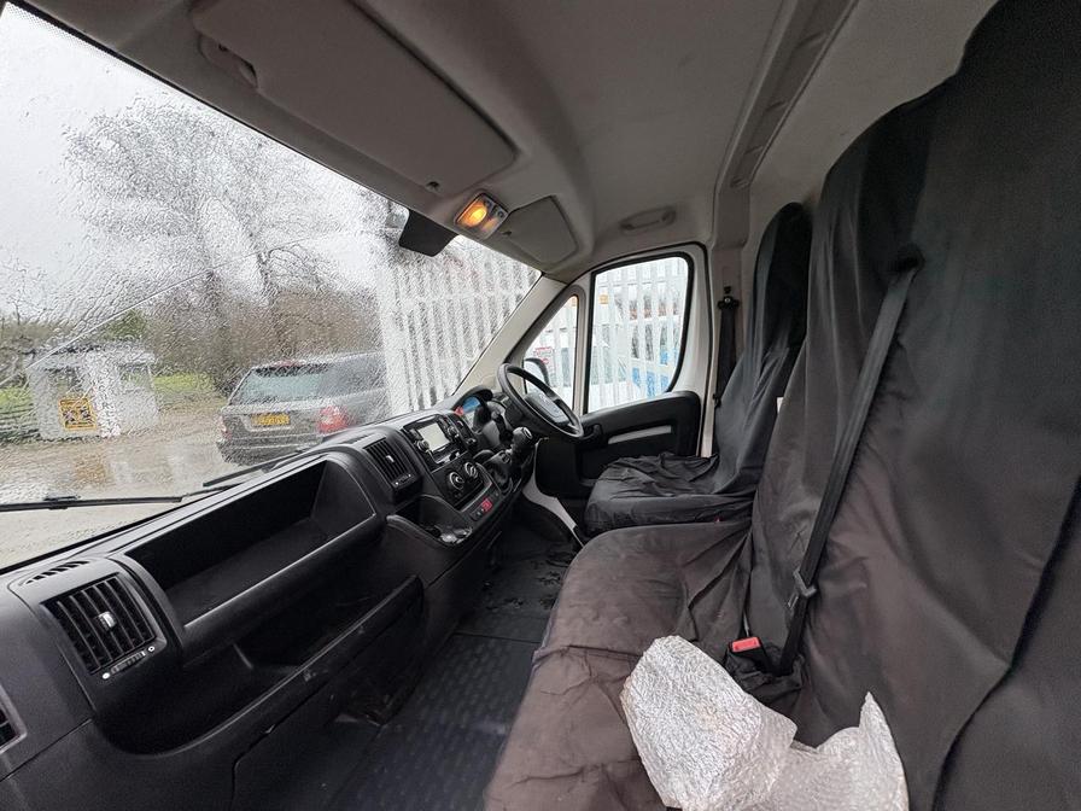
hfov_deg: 102.1
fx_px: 437
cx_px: 540
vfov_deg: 85.7
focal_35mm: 14
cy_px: 406
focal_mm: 2.22
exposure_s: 1/99
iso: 160
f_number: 2.2
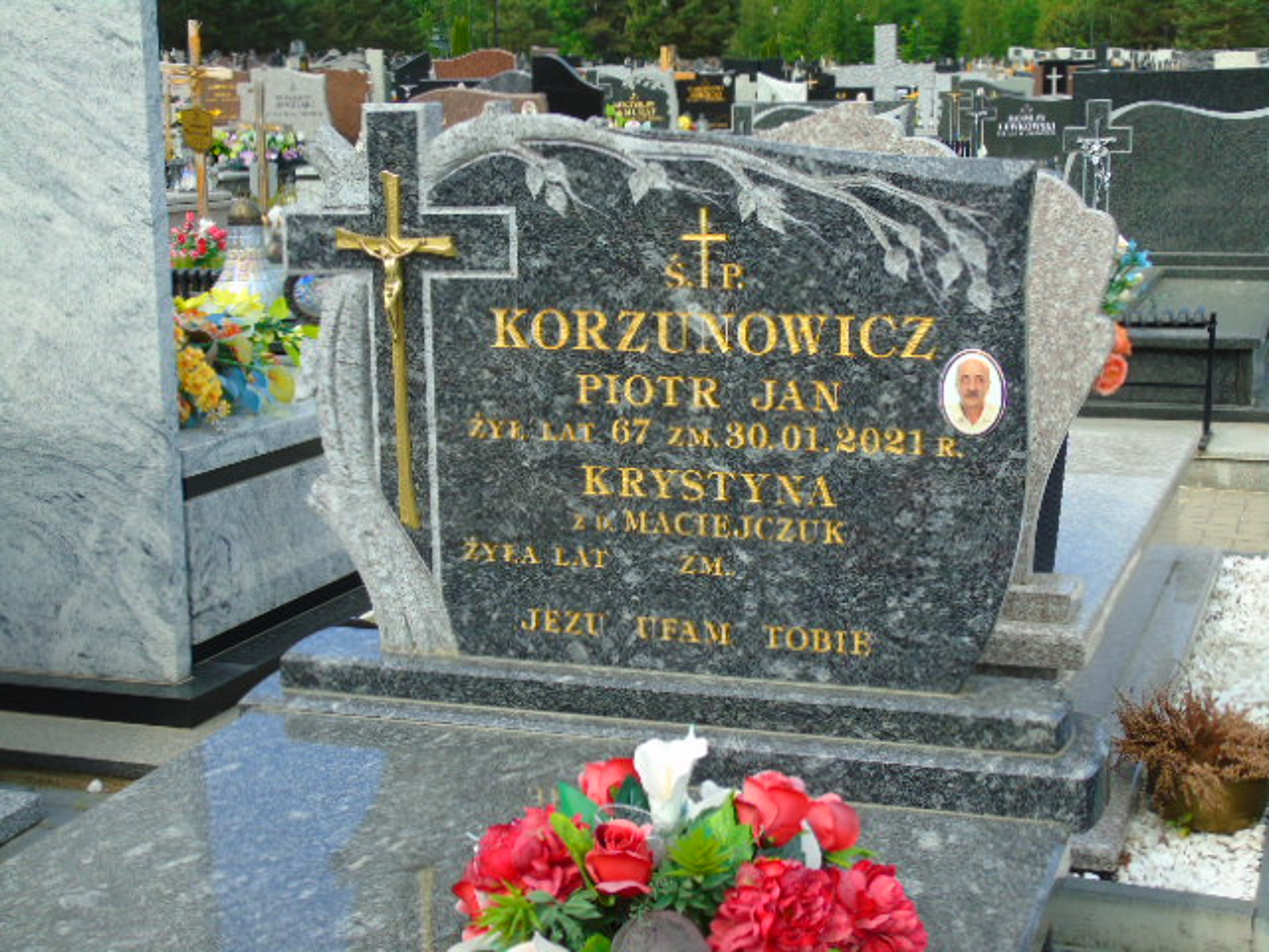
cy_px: 476
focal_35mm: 54
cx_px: 634
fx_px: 1980
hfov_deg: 35.5
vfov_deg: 27.0
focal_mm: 9.6
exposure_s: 1/320
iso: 80
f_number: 4.3
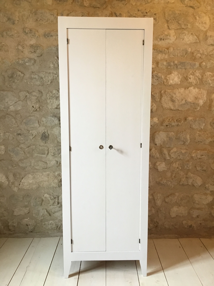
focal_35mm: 31
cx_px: 107
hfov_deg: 45.4
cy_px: 143
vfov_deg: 58.4
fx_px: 256
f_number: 2.4
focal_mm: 3.3
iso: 160
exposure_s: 1/33
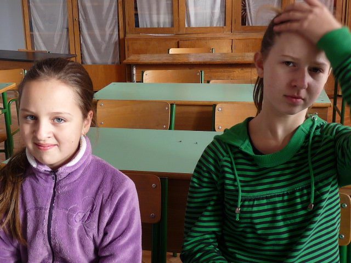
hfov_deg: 39.7
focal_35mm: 48
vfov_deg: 30.3
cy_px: 132
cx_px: 176
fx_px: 487
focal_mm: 4.8
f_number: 2.8
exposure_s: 1/50
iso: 100
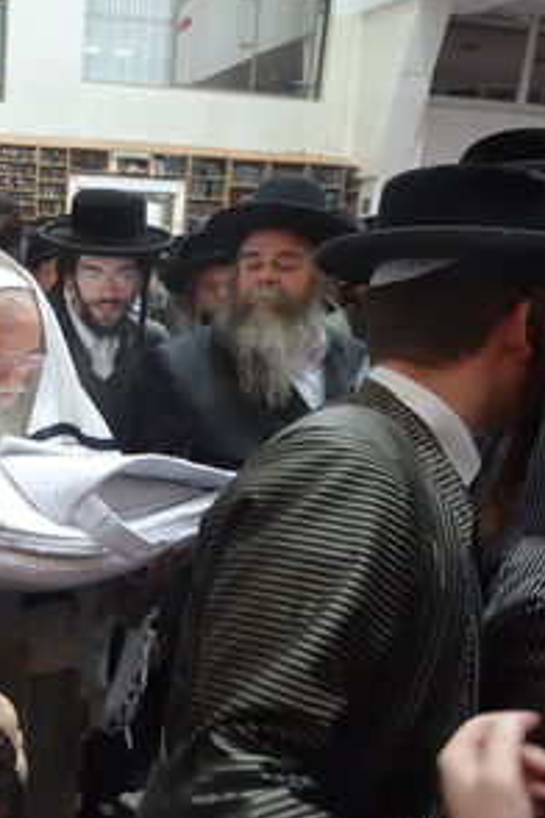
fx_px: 772
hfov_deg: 36.1
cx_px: 36
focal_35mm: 34
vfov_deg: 55.8
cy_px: 409
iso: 800
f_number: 3.5
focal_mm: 4.25
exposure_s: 1/50
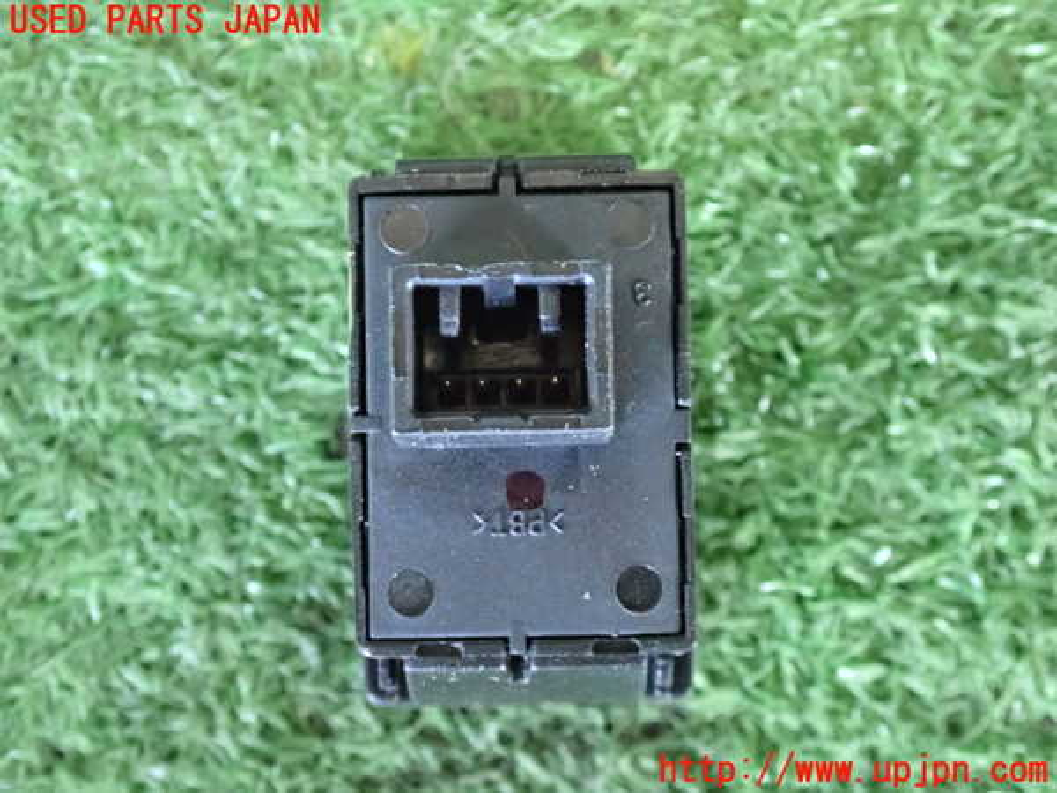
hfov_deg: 19.6
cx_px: 528
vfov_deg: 14.8
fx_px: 3054
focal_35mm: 100
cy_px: 396
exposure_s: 1/40
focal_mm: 18
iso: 3200
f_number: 4.9
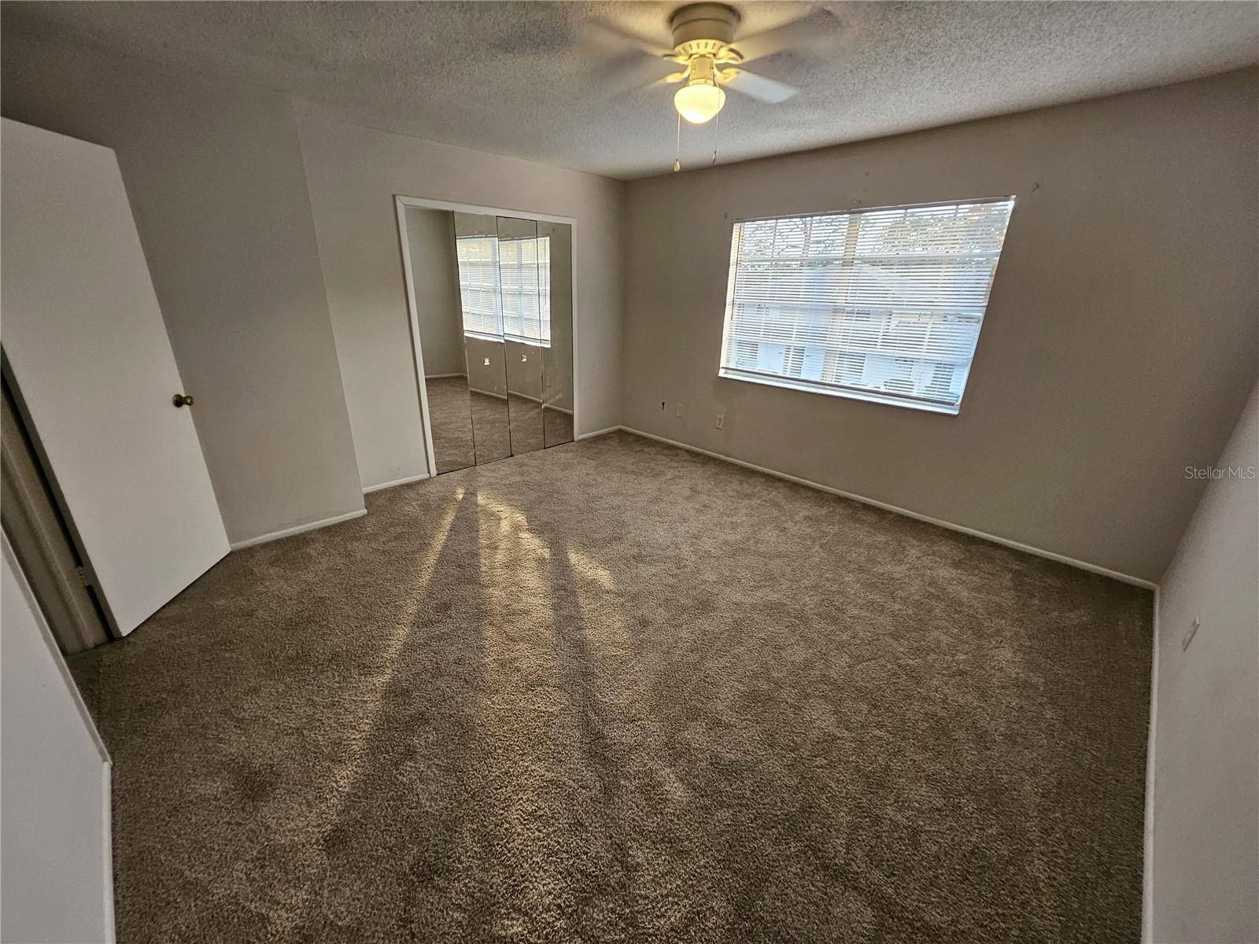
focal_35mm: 13
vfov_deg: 89.9
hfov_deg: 106.2
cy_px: 472
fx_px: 473
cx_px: 630
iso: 125
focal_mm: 1.74
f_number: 2.2
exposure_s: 1/60
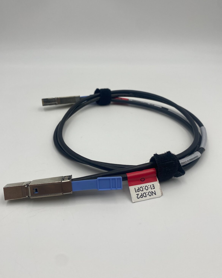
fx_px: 230
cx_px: 109
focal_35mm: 28
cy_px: 126
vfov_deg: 62.1
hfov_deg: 51.5
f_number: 1.8
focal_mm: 4.25
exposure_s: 1/152
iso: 32
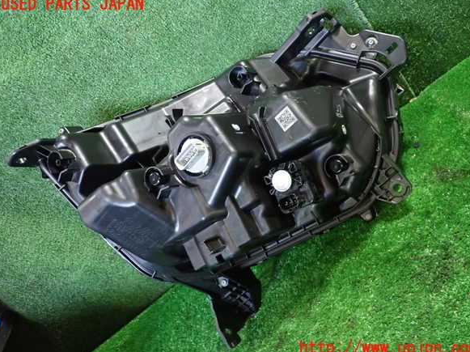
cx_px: 239
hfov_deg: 58.4
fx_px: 421
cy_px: 176
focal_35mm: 31
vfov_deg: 45.4
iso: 400
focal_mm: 5.4
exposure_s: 1/30
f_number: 2.3
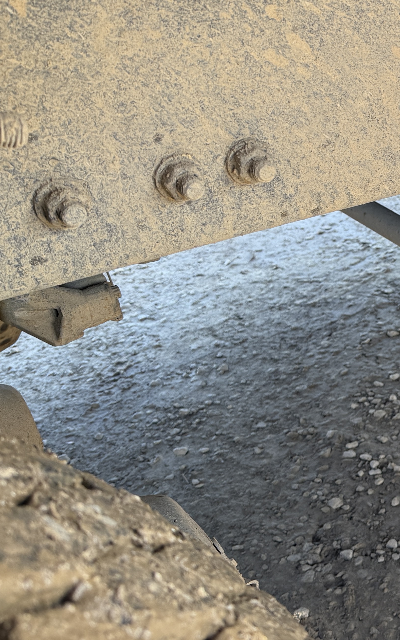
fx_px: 977
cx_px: 597
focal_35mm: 56
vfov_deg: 36.2
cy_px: 282
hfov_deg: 20.0
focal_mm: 6.76
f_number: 1.78
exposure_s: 1/243
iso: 125
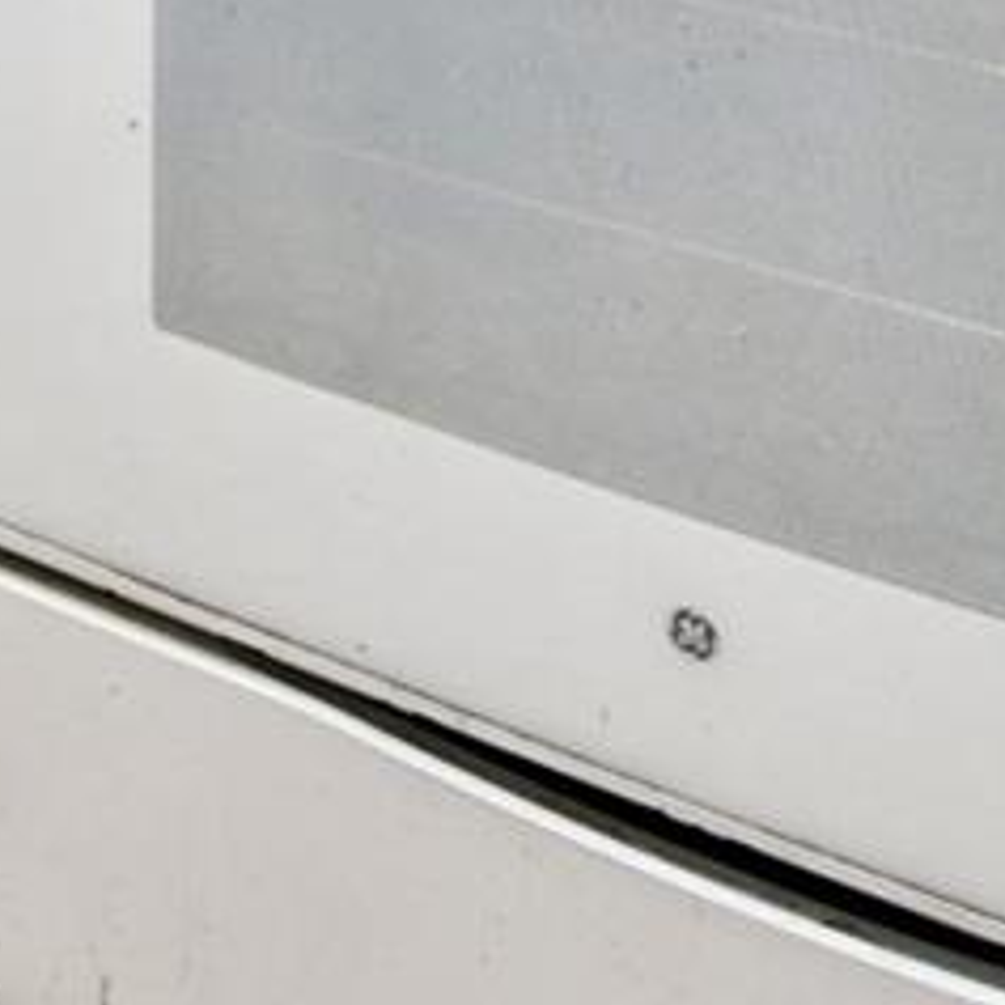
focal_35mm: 86
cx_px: -509
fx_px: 2825
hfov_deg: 18.0
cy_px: -1005
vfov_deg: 15.8
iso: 100
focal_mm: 10
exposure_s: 1/3.33
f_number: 7.1
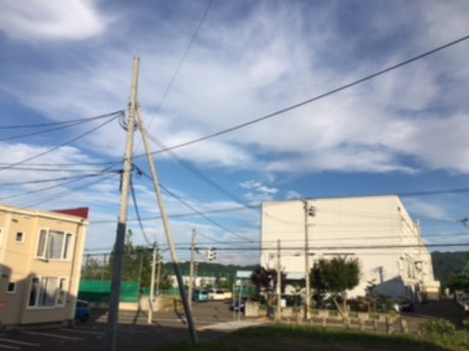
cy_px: 176
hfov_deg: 61.7
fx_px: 393
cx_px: 234
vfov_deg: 48.2
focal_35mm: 29
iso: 25
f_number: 2.2
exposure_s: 1/1972
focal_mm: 4.15
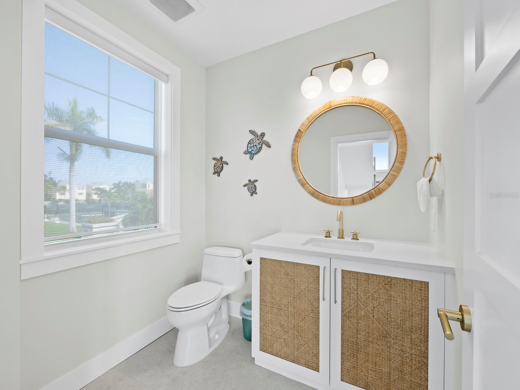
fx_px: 210
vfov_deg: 85.7
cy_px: 195
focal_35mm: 14
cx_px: 260
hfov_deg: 102.0
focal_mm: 7
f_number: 11
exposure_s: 1/4
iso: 200
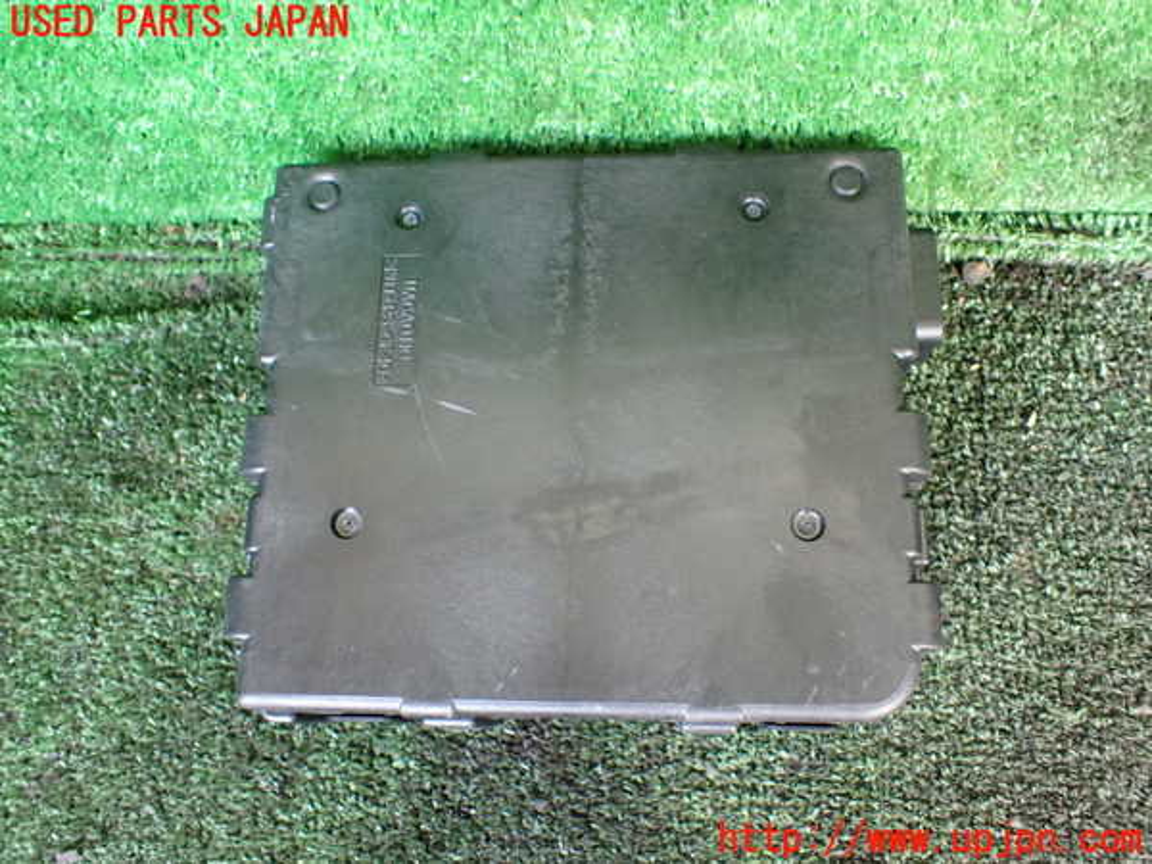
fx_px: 998
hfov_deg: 60.0
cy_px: 432
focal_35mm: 30
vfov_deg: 46.8
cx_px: 576
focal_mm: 5.4
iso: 800
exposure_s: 1/60
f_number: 2.3
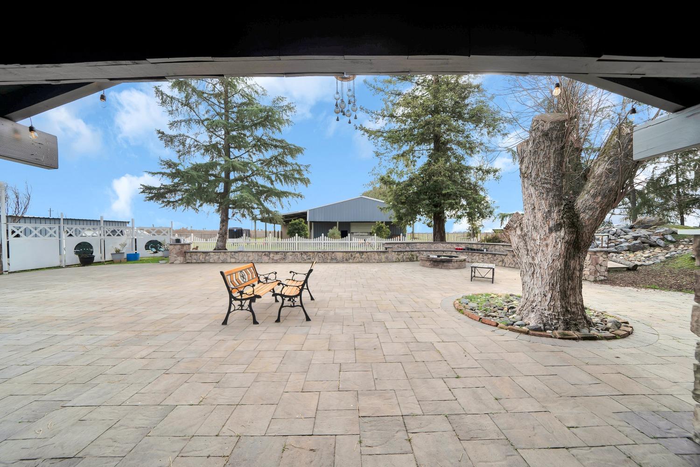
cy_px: 234
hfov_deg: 112.6
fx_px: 233
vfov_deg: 90.0
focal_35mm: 12
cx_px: 350
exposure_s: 1/320
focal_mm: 12
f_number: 5.6
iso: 100
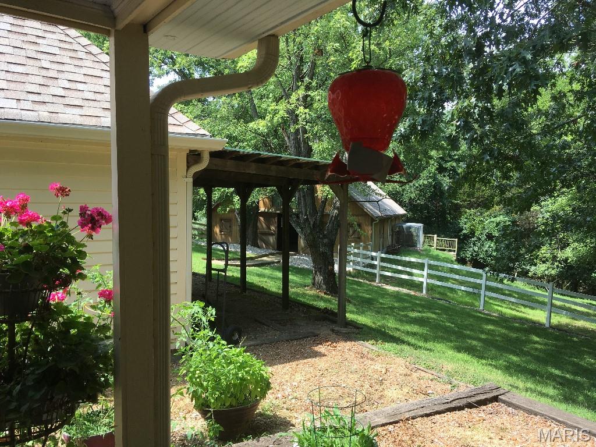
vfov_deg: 48.2
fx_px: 499
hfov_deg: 61.7
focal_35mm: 29
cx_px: 298
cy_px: 224
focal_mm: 4.15
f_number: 2.2
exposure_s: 1/413
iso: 25
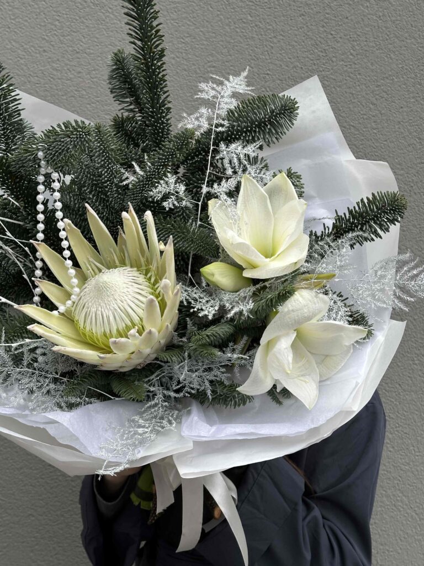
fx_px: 784
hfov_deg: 30.3
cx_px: 212
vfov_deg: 39.7
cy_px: 283
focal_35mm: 48
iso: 50
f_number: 1.8
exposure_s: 1/157
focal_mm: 6.9
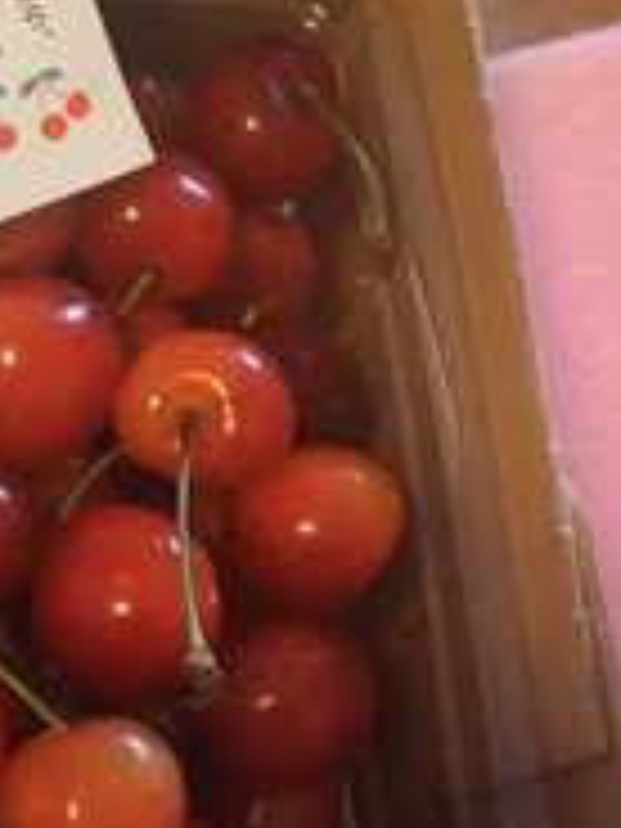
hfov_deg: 22.1
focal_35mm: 63
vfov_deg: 30.7
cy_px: 387
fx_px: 1507
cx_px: -50
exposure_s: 1/30
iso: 200
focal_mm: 4.15
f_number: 2.2
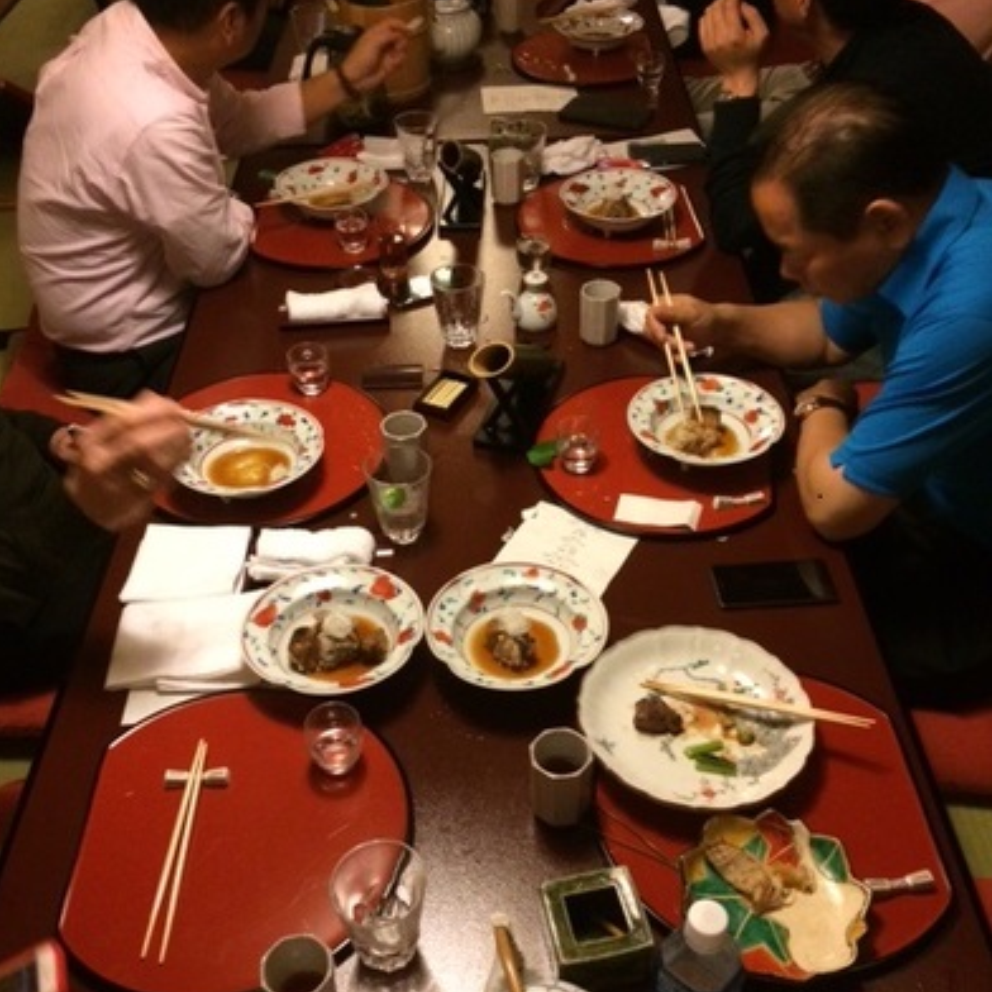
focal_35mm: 36
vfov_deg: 46.0
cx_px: 490
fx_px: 1167
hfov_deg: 46.0
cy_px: 553
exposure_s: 1/30
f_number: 2.2
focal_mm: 4.12
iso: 320
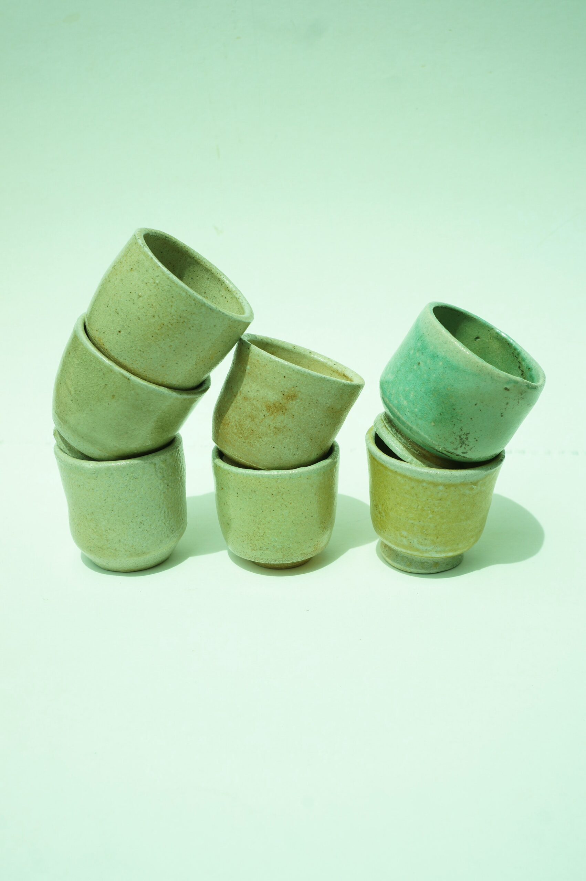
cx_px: 293
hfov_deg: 34.1
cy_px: 440
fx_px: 954
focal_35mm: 39
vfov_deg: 49.6
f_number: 9
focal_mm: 26
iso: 100
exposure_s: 1/200
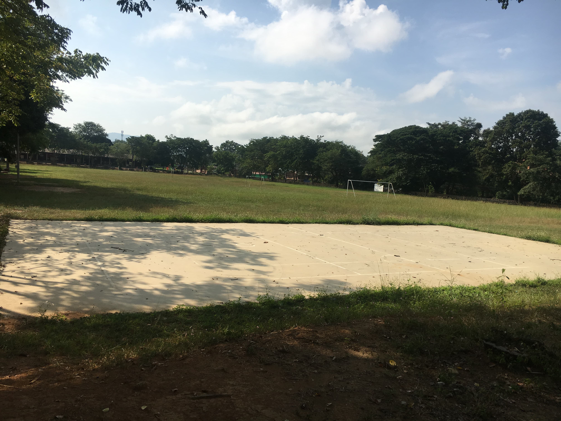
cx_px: 280
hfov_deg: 61.7
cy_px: 210
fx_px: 470
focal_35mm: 29
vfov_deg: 48.2
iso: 25
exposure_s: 1/2481
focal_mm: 4.15
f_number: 2.2
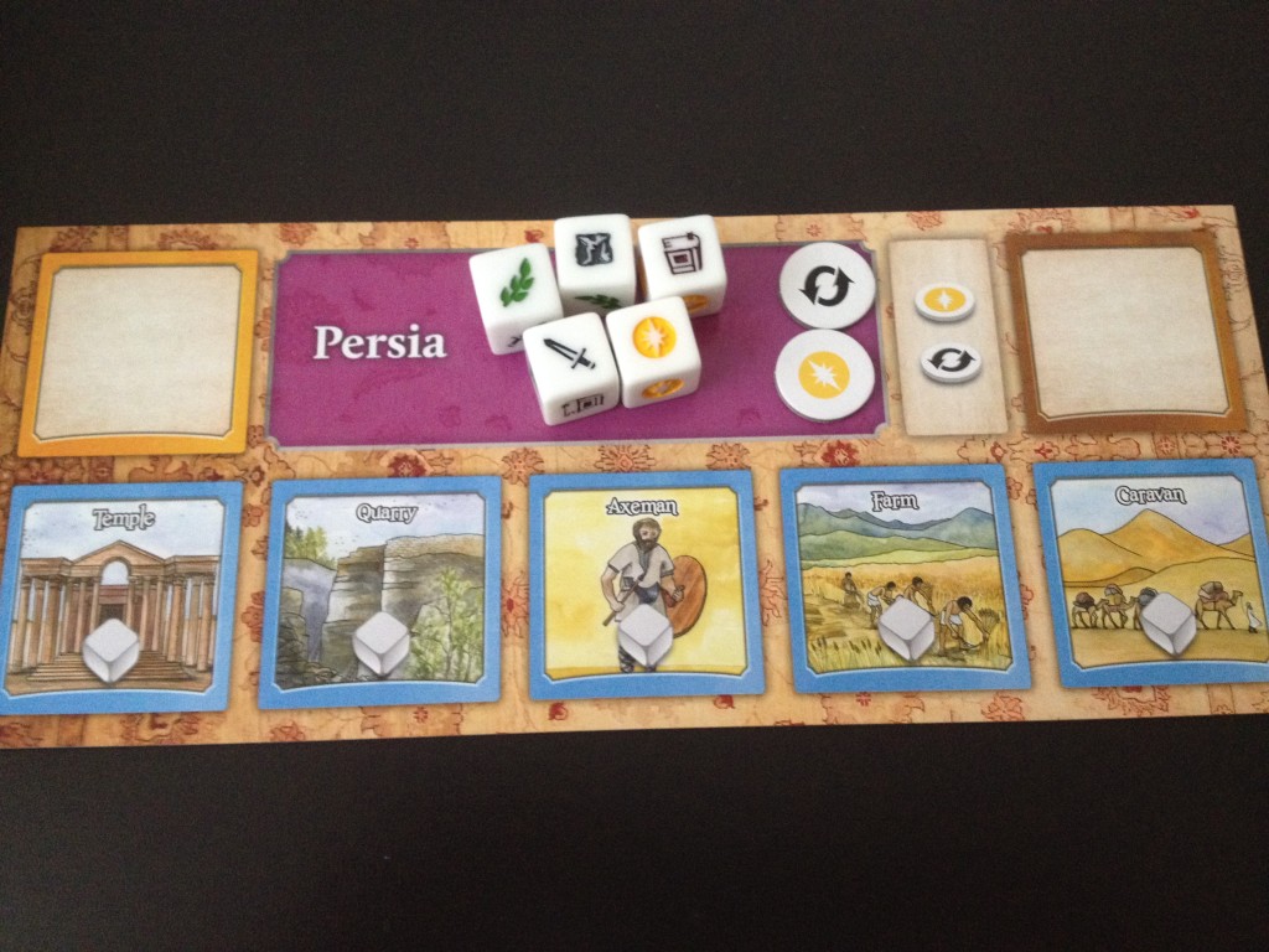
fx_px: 1283
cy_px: 476
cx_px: 634
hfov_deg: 52.6
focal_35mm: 35
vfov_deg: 40.7
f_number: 2.4
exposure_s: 1/20
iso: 320
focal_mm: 4.28
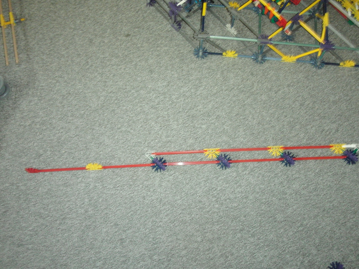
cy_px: 134
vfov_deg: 37.7
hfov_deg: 49.0
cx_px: 180
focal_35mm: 38
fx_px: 394
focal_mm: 6.66
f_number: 3.9
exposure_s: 1/40
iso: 400
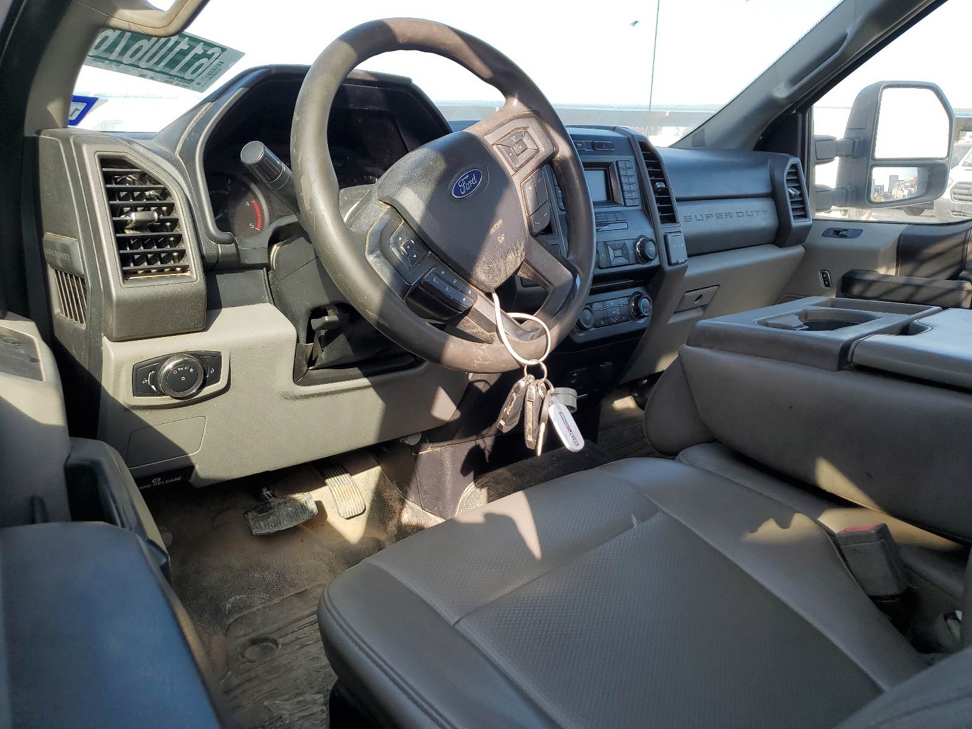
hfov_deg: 67.3
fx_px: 730
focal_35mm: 26
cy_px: 364
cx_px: 486
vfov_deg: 53.1
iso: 50
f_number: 1.5
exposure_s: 1/556
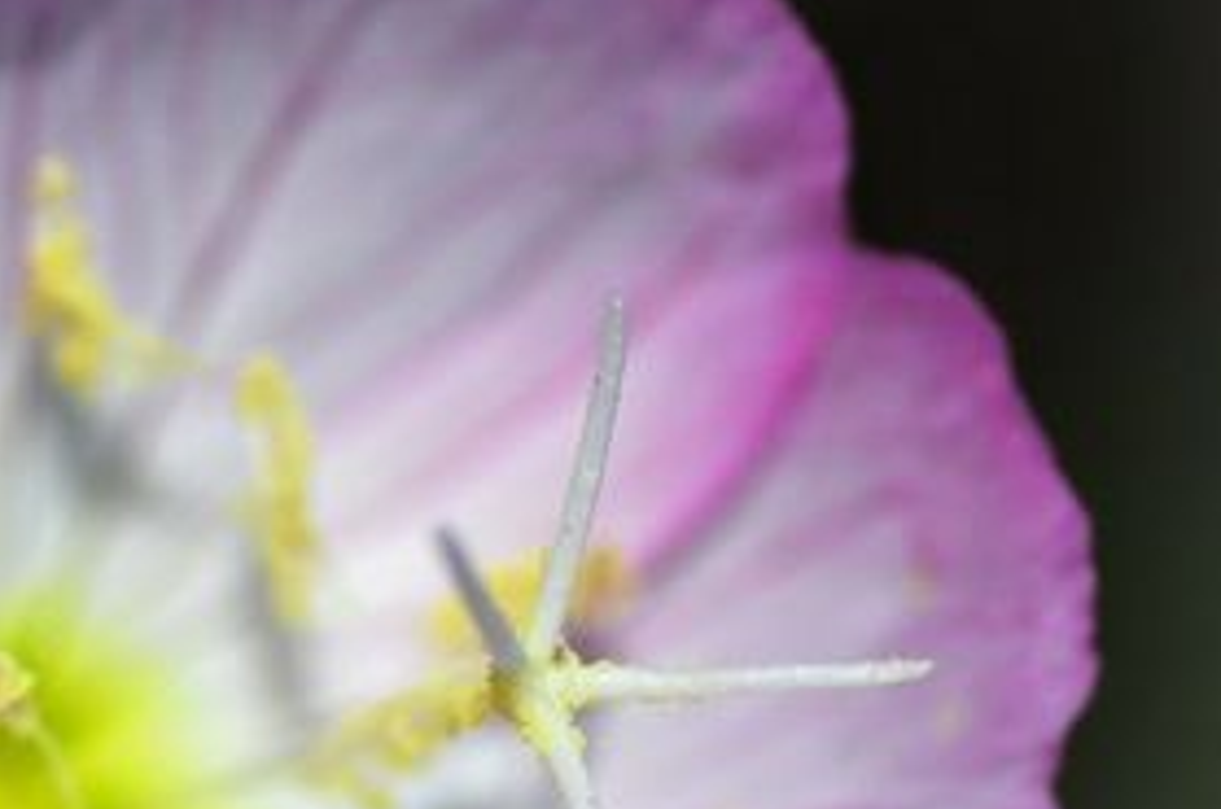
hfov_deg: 6.6
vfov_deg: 4.4
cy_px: 719
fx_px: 10631
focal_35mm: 314
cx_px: 713
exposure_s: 1/3200
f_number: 4
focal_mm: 90
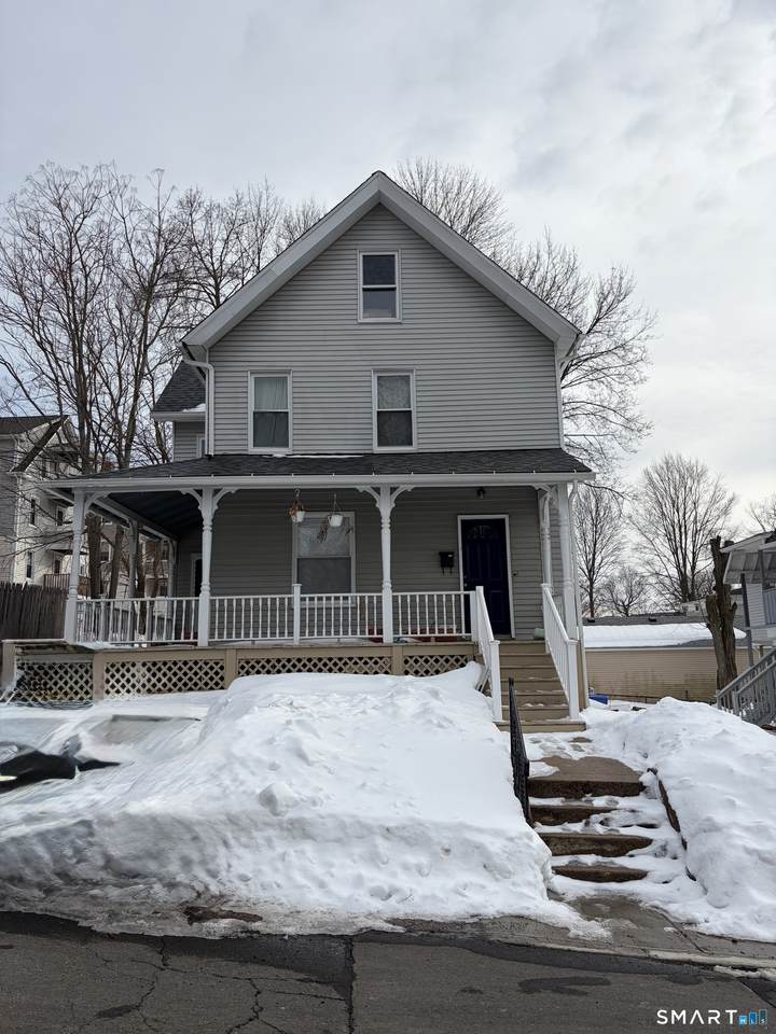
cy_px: 517
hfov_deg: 53.1
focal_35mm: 26
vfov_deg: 67.3
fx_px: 777
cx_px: 388
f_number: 1.6
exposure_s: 1/4065
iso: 50
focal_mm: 5.96
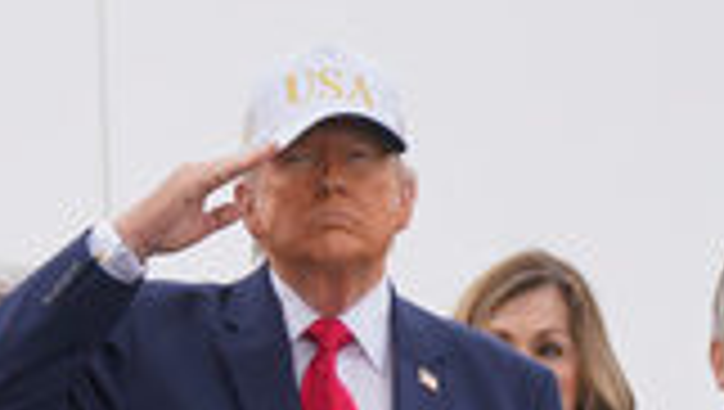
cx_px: -733
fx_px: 18932
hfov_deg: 2.2
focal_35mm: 985
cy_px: 656
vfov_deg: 1.2
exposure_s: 1/800
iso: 125
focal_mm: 148
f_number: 2.8
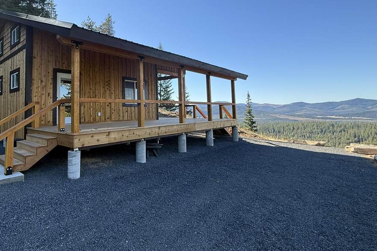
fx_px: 220
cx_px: 118
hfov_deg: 77.8
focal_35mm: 21
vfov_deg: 58.8
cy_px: 96
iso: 64
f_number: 2.2
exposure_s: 1/585
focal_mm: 2.22
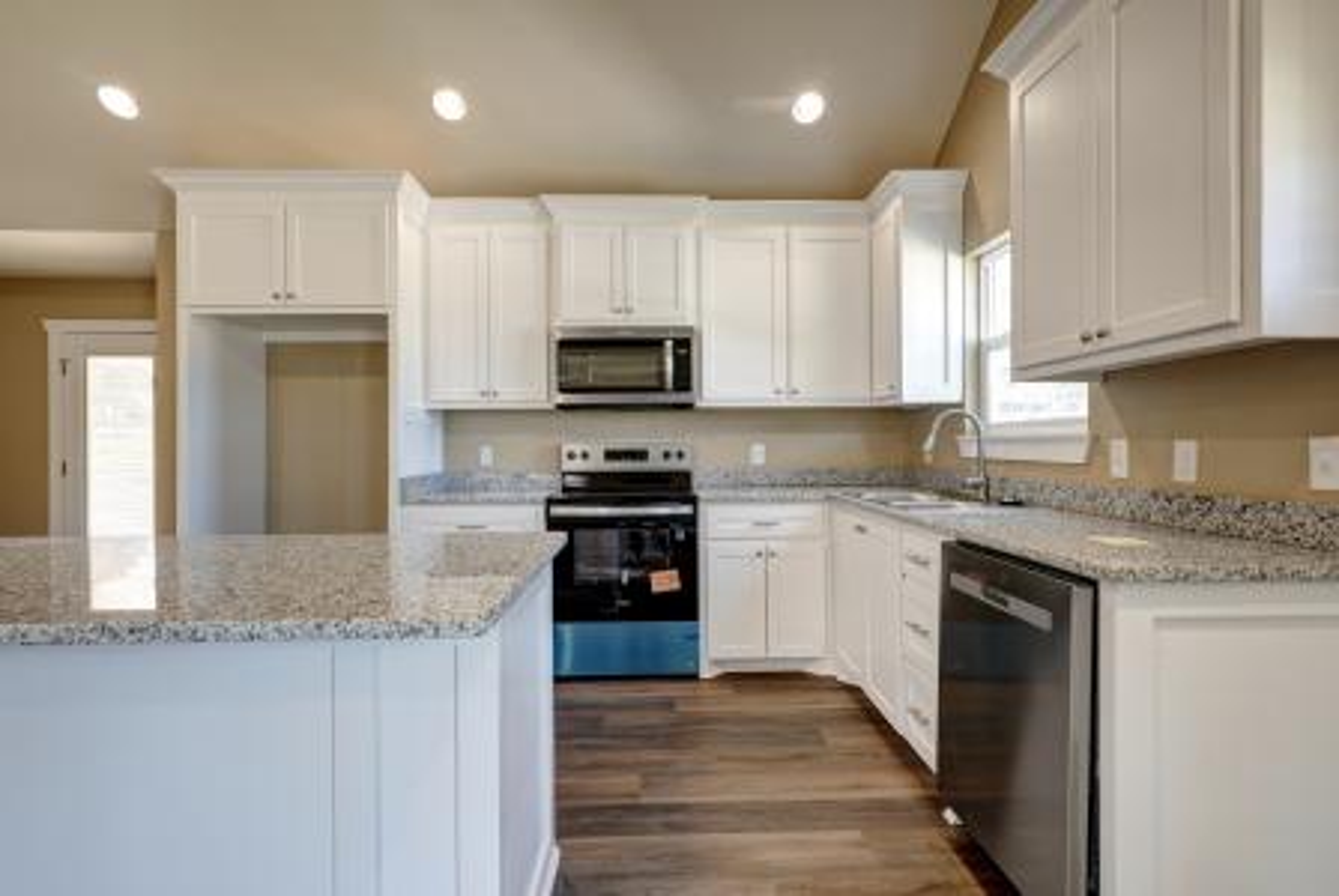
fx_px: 633
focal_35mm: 17
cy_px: 448
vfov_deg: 70.6
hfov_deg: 93.2
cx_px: 670
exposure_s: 1/13
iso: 320
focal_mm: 17
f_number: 8
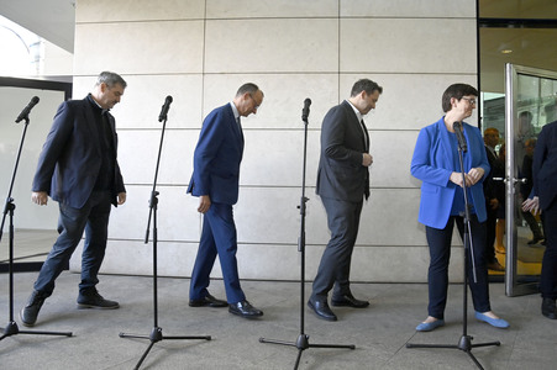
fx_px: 371
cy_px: 185
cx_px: 278
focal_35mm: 24
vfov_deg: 53.1
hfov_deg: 73.8
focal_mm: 24
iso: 4000
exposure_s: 1/250
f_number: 6.3
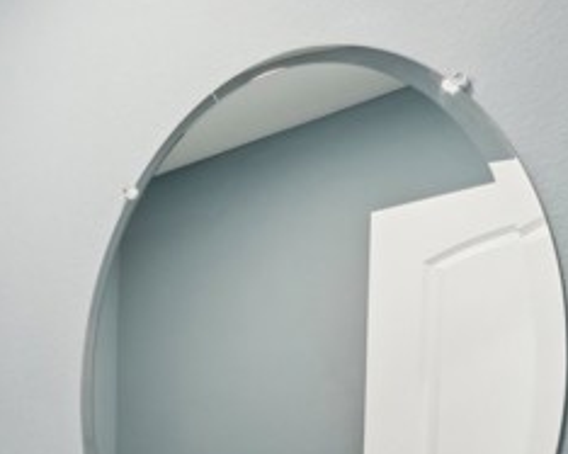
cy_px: 466
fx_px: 689
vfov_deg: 33.1
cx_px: -141
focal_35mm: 41
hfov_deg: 34.3
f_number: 8
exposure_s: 1/8
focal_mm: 16
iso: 400
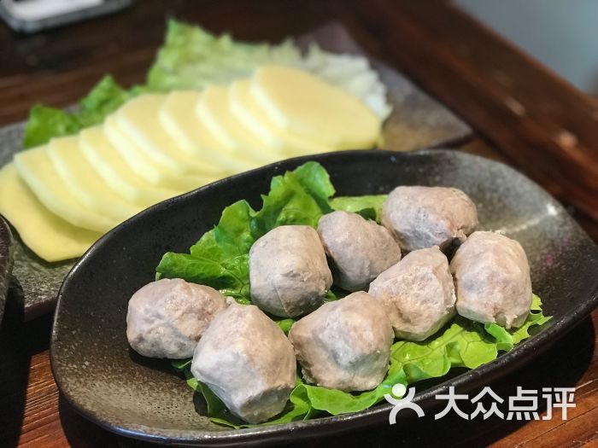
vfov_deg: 25.7
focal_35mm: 57
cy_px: 224
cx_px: 299
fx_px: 985
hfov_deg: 33.8
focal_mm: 6.6
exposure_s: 1/100
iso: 400
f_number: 2.8
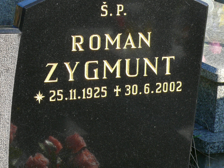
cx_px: 112
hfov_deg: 15.2
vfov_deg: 11.4
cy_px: 84
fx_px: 841
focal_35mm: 130
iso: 100
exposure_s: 1/200
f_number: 5.6
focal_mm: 15.4
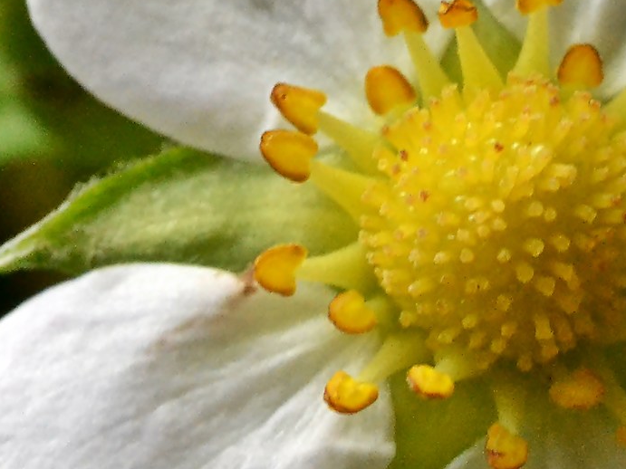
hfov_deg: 4.4
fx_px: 8155
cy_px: 224
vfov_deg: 3.3
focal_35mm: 451
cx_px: 484
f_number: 25
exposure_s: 1/200
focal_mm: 90
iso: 3200
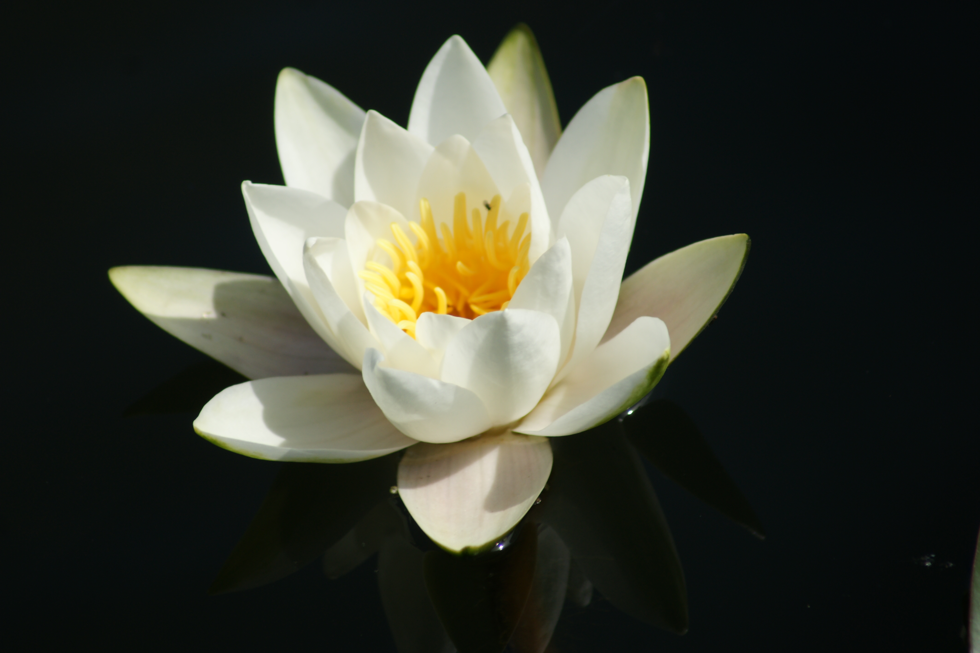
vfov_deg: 3.1
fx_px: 12249
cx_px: 490
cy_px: 326
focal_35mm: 450
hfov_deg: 4.6
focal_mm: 300
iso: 200
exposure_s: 1/640
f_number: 6.3
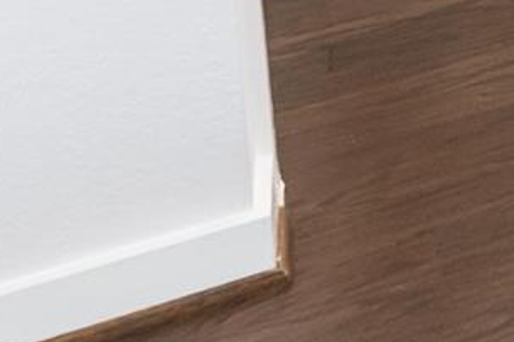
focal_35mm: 94
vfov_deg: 11.2
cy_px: -562
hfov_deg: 14.0
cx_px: 1269
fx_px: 1341
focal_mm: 14
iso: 800
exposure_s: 1/160
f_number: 4
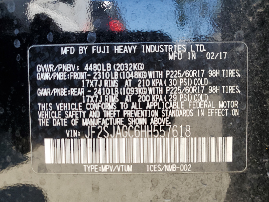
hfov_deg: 67.3
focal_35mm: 26
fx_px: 202
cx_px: 134
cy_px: 101
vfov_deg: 53.1
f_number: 1.5
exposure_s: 1/204
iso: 50
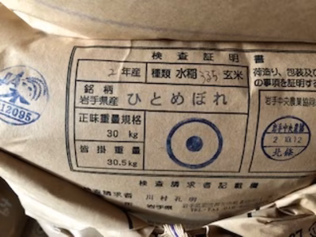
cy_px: 118
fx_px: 256
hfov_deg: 63.4
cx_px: 158
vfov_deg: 49.7
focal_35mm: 28
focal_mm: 3.99
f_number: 1.8
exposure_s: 1/13
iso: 100
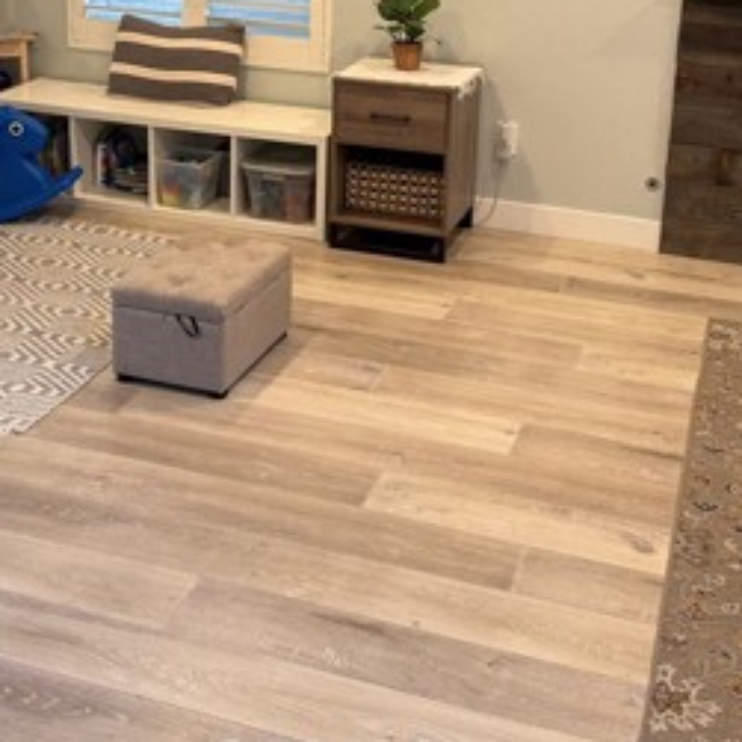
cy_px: 101
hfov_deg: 31.6
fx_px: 1310
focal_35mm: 54
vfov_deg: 30.5
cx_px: 322
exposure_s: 1/60
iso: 125
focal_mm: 6.76
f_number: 1.78
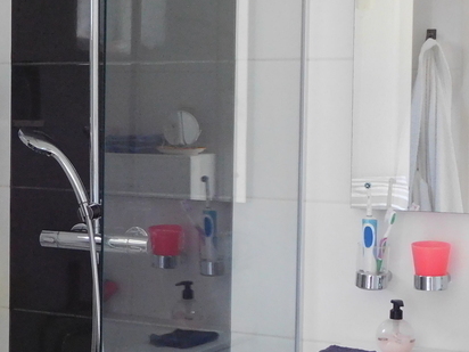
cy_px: 195
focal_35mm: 87
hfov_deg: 22.2
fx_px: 1179
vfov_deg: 17.0
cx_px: 82
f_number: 3.8
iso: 400
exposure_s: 1/13
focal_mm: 6.2
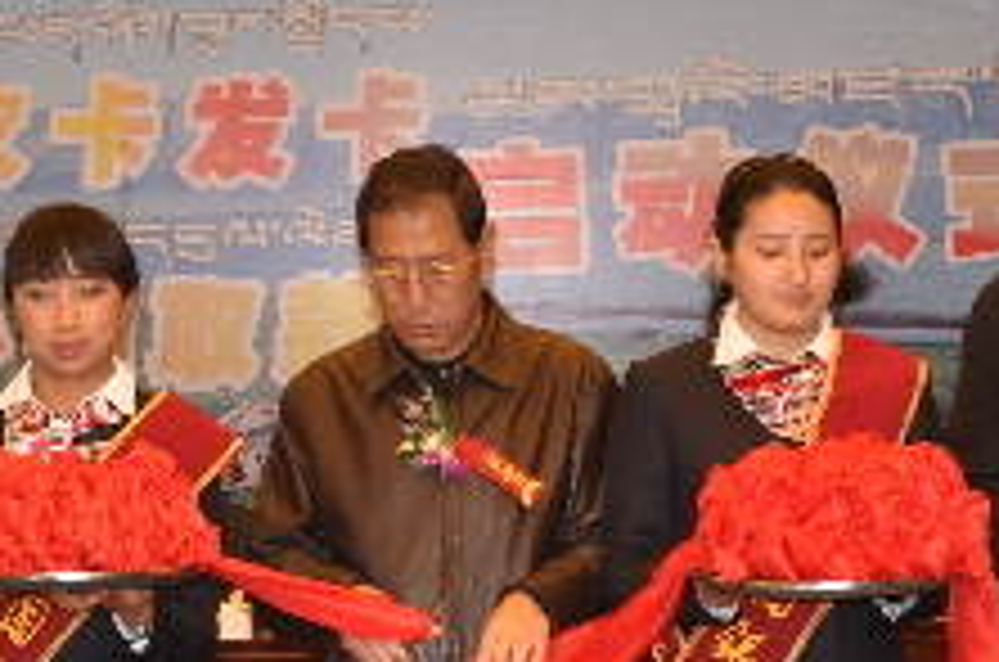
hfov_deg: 15.8
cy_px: 245
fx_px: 3600
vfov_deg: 10.5
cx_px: 450
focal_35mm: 130
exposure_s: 1/30
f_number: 4.2
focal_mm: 32
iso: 200
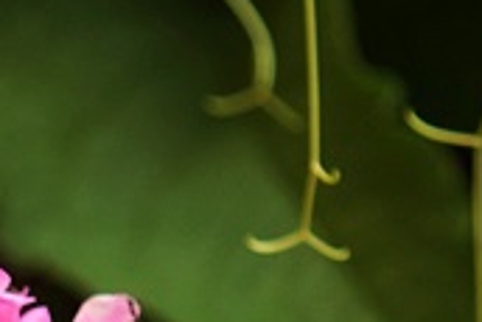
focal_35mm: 401
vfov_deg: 3.4
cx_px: -224
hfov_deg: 5.1
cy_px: 547
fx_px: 5373
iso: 160
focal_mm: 45
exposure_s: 1/160
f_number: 5
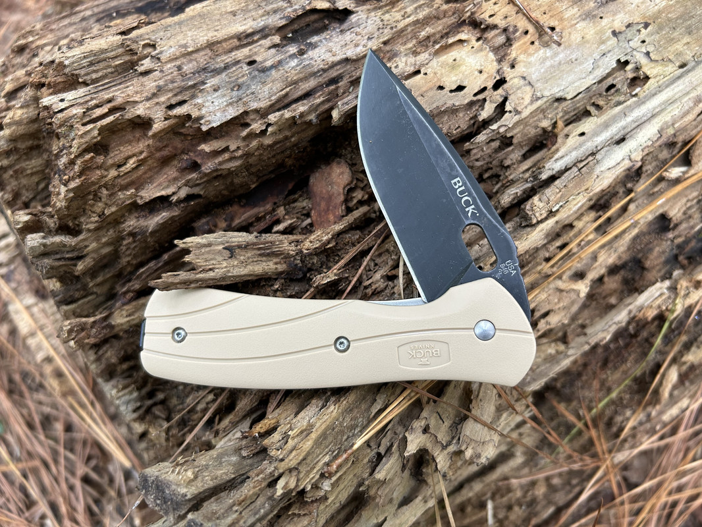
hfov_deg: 67.3
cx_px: 351
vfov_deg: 53.1
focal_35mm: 26
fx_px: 527
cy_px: 264
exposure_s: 1/106
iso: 125
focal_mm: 5.7
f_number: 1.5
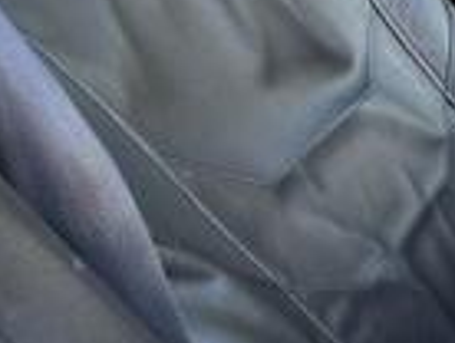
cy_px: 43
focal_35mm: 51
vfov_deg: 27.7
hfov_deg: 22.1
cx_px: 821
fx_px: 672
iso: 50
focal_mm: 2.22
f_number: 2.2
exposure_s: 1/63
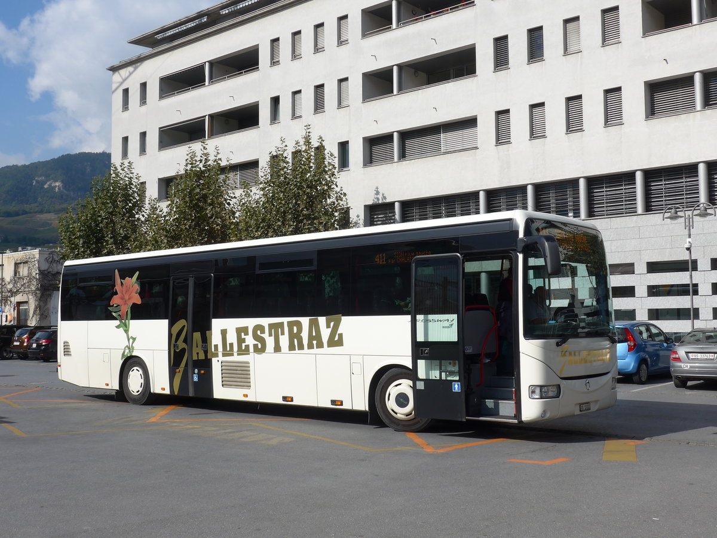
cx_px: 358
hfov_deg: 45.8
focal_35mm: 41
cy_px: 269
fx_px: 849
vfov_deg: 35.1
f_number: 3.5
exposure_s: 1/1600
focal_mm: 8.4
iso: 80
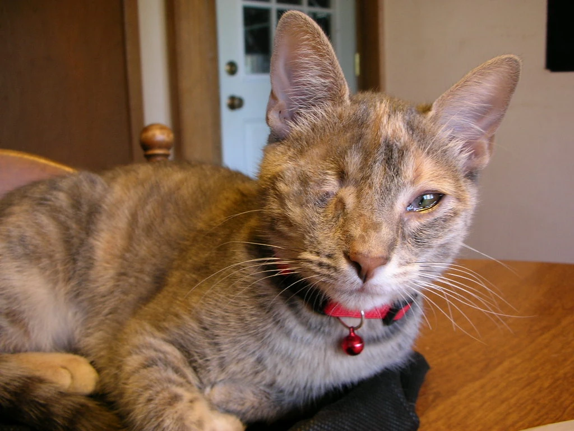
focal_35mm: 35
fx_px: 580
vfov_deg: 40.7
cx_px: 287
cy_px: 216
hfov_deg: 52.6
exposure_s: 1/4.9
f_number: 3
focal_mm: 5.8
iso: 50
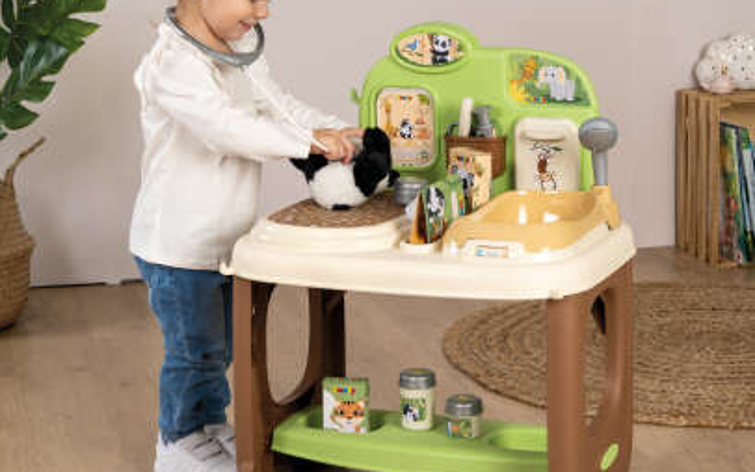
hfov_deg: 24.3
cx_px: 444
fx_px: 1749
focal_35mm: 85
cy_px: 169
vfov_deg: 15.4
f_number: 8
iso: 100
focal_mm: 47
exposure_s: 1/125
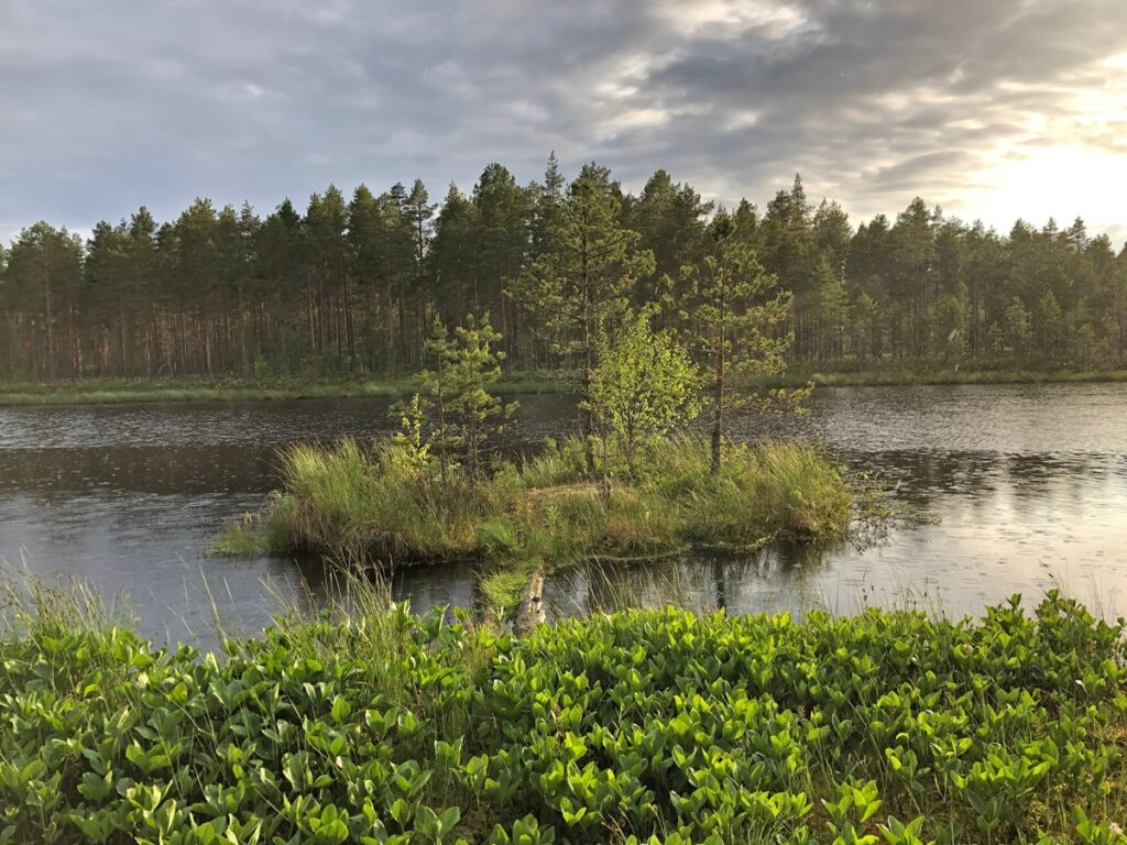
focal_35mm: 28
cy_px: 422
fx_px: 912
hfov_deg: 63.4
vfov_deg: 49.7
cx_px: 564
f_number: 1.8
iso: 20
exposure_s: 1/458
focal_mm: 3.99
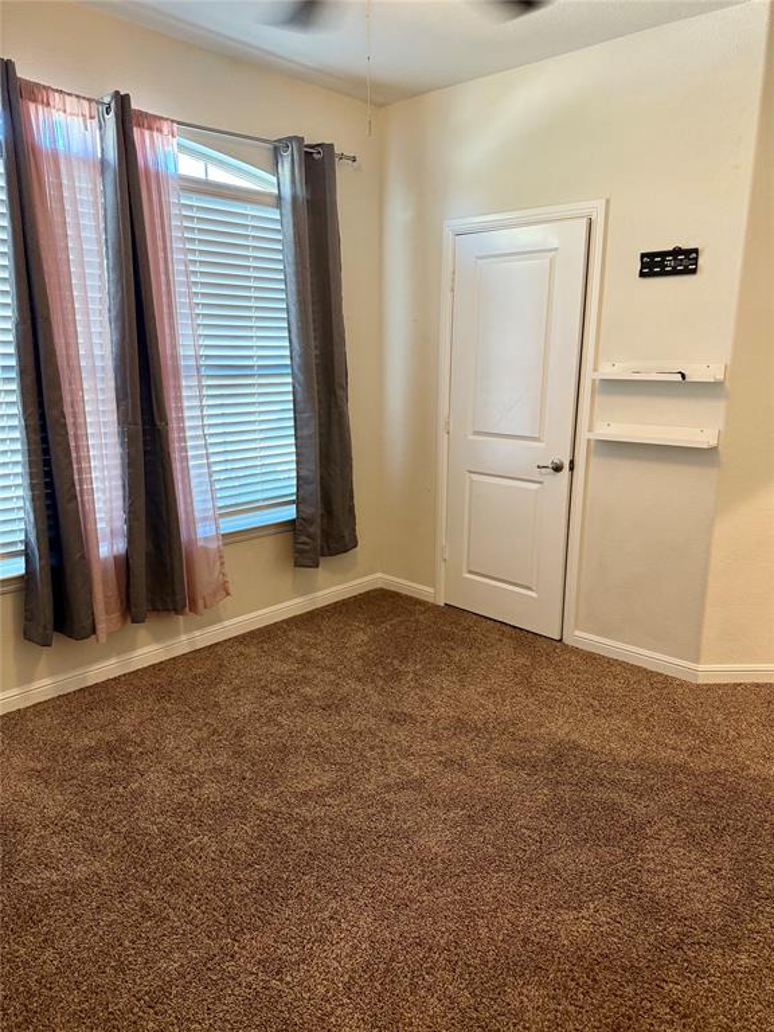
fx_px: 716
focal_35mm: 24
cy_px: 516
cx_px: 387
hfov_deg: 56.8
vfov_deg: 71.6
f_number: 1.78
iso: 250
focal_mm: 6.76
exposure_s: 1/60
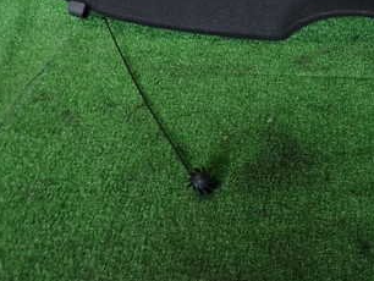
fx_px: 530
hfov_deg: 35.6
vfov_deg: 28.1
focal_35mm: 49
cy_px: 7
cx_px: 362
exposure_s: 1/60
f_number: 2
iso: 200
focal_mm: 4.5
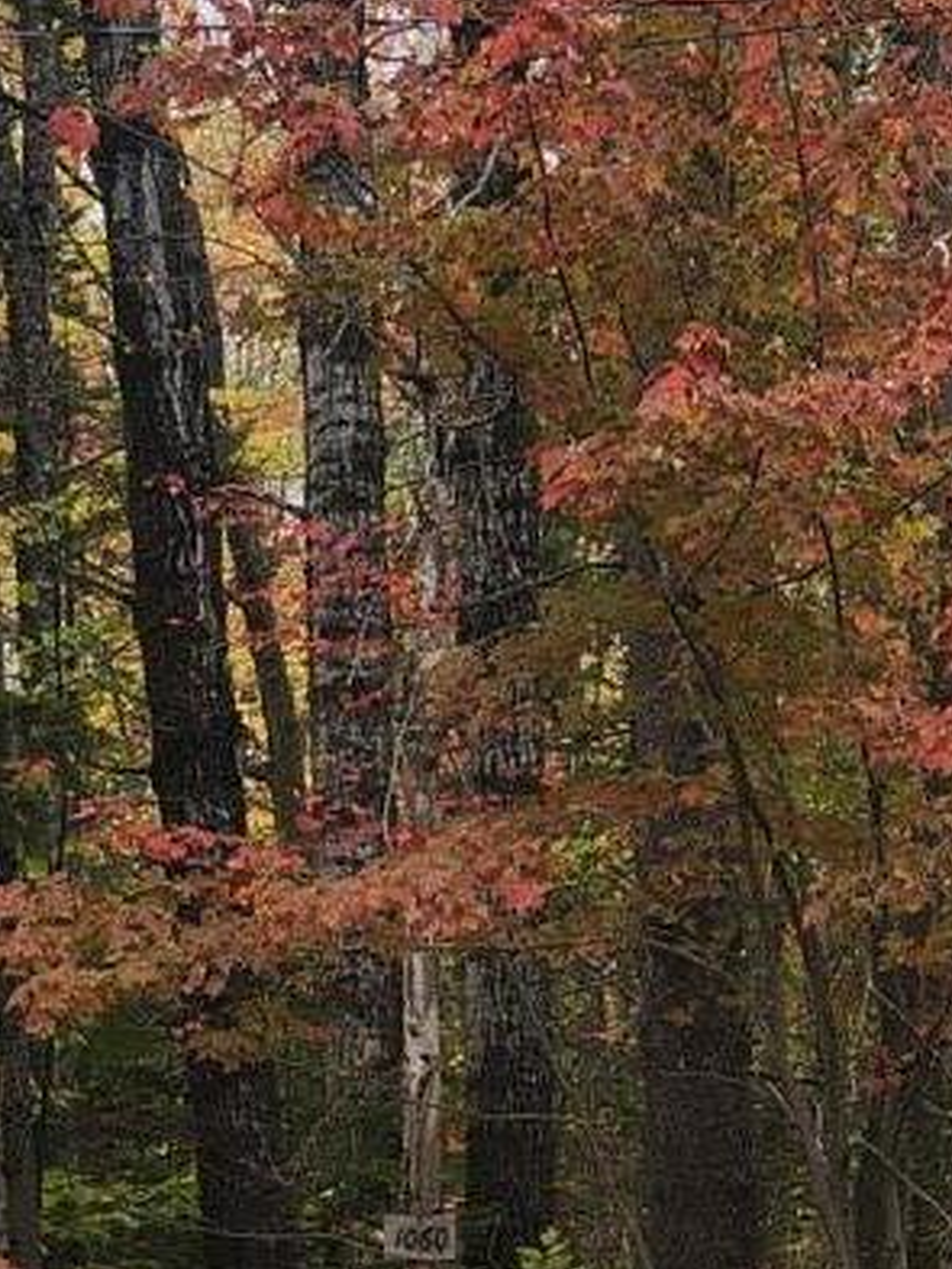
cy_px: 1208
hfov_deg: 12.2
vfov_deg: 16.5
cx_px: -371
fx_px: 4288
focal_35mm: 117
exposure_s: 1/476
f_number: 1.8
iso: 20
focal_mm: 5.4
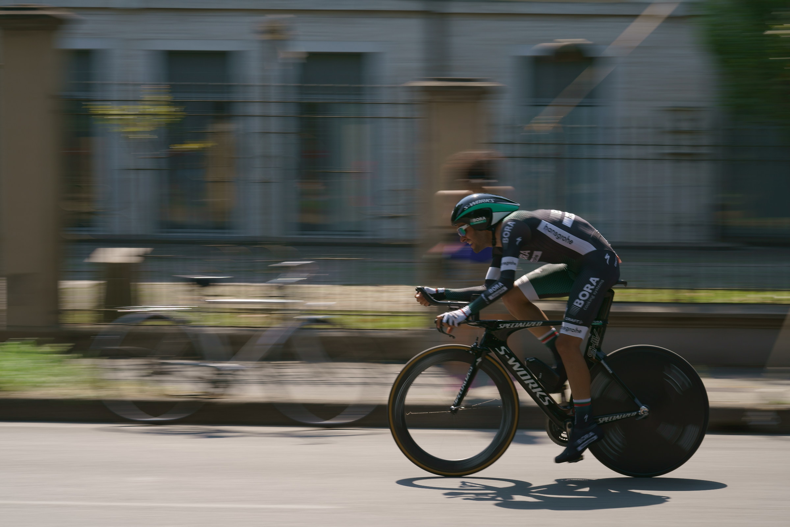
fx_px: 2194
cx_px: 395
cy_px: 264
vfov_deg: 13.7
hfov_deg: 20.4
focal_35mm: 100
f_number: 16
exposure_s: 1/80
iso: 160
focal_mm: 100
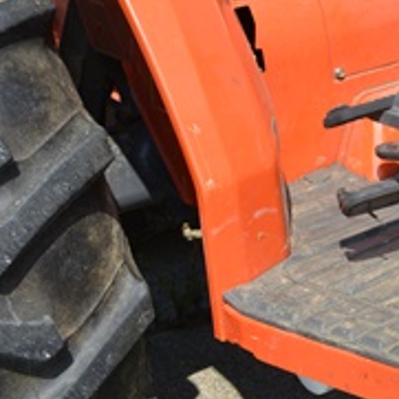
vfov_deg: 18.3
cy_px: 29
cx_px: 589
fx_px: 1213
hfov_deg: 17.0
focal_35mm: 93
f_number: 8
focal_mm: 22
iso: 160
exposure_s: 1/250
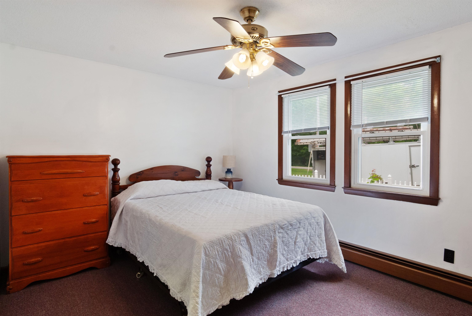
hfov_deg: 89.9
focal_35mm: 18
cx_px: 236
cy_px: 158
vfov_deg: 67.5
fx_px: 236
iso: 200
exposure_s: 1/8
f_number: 9
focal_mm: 12
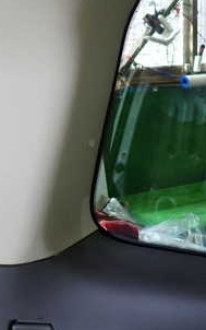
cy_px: 134
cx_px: 50
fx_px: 529
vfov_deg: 34.4
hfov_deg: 21.8
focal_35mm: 59
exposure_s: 1/30
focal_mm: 5.05
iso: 400
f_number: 2.2
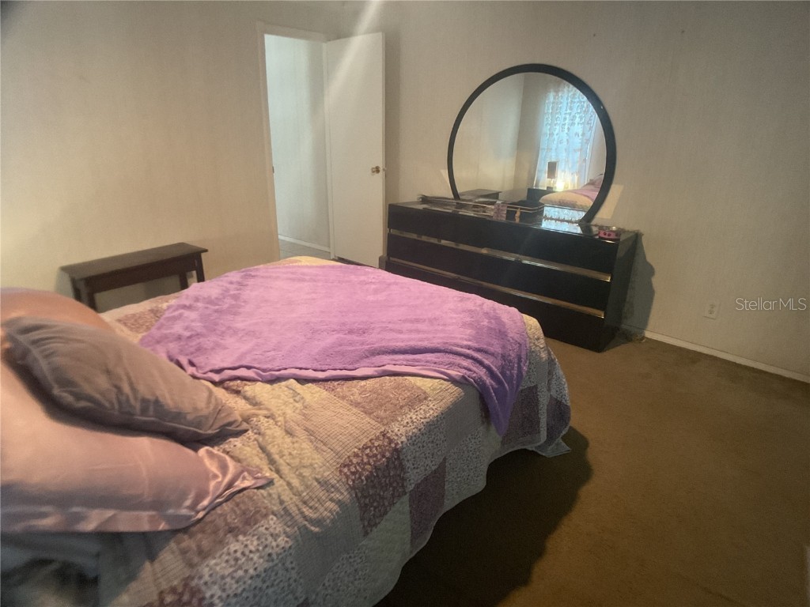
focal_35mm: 29
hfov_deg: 61.7
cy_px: 304
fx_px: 679
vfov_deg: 48.2
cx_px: 405
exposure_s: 1/30
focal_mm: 3
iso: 400
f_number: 1.8
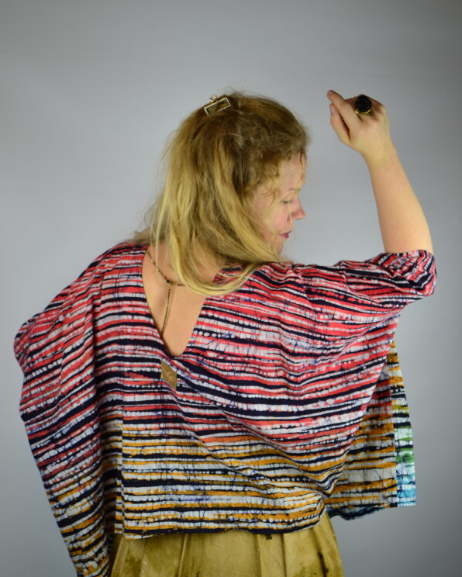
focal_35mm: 60
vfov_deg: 31.6
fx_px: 1017
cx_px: 232
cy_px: 330
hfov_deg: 25.6
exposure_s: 1/125
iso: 100
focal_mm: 35
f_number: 1.8
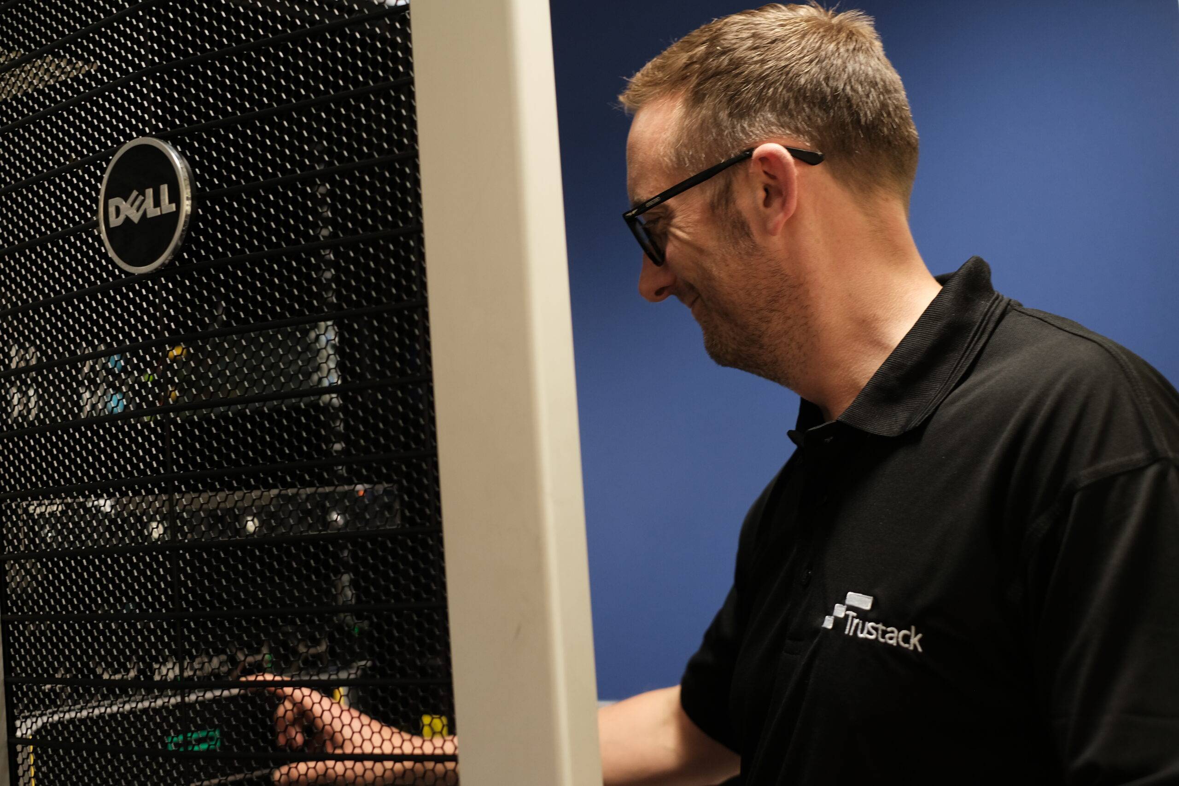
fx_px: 1736
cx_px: 590
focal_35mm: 53
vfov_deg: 25.5
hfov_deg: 37.5
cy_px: 393
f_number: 2.5
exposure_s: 1/125
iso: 640
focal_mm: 35
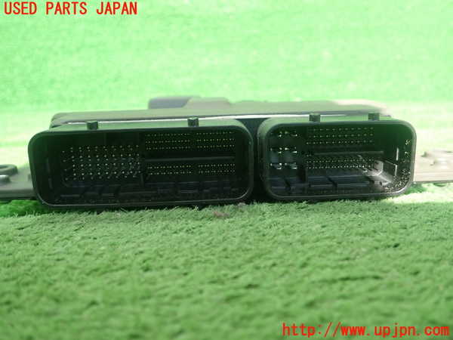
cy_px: 170
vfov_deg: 46.8
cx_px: 226
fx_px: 393
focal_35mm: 30
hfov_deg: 60.0
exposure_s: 1/125
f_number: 2.3
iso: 250
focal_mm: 5.5
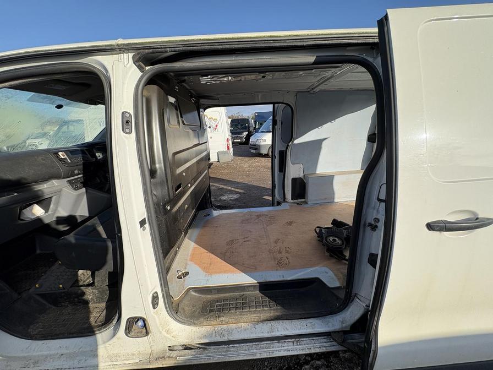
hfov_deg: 102.1
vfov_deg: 85.7
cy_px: 185
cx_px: 246
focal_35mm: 14
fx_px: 199
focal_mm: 2.22
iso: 40
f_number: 2.2
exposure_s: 1/787
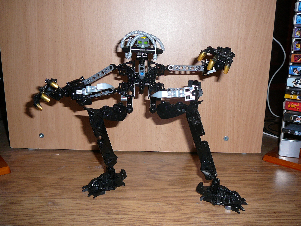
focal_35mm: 35
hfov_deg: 52.6
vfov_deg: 40.7
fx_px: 304
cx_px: 150
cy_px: 113
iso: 100
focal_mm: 5.2
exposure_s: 1/30
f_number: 2.8
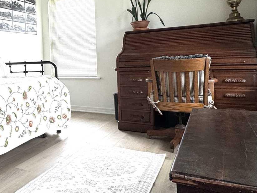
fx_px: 260
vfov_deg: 40.1
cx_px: 24
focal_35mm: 35
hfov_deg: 47.2
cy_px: 62
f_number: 2.2
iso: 125
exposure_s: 1/120
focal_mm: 2.22
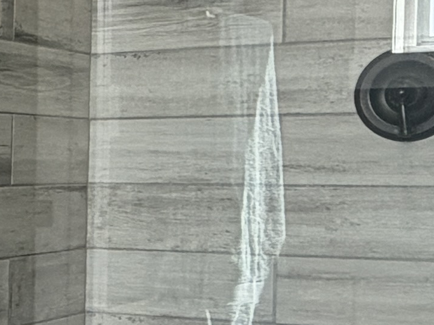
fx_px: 1392
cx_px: -389
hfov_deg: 15.0
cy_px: 246
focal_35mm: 111
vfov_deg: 13.3
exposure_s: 1/120
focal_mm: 2.22
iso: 64
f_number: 2.2
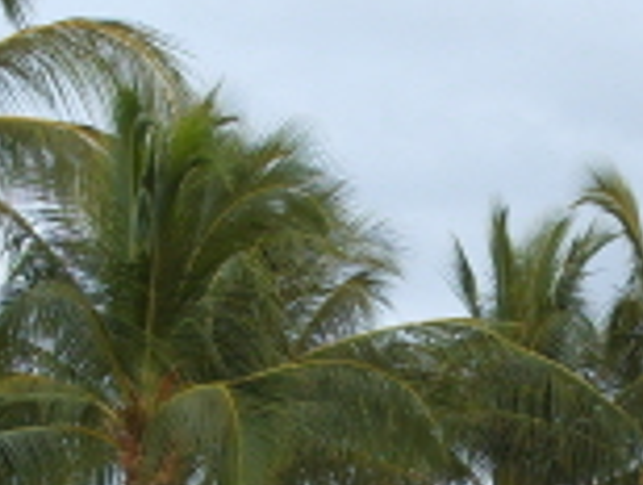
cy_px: 552
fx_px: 2698
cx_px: 447
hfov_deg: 13.6
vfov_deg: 10.1
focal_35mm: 145
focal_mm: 7.8
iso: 80
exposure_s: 1/90
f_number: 3.1
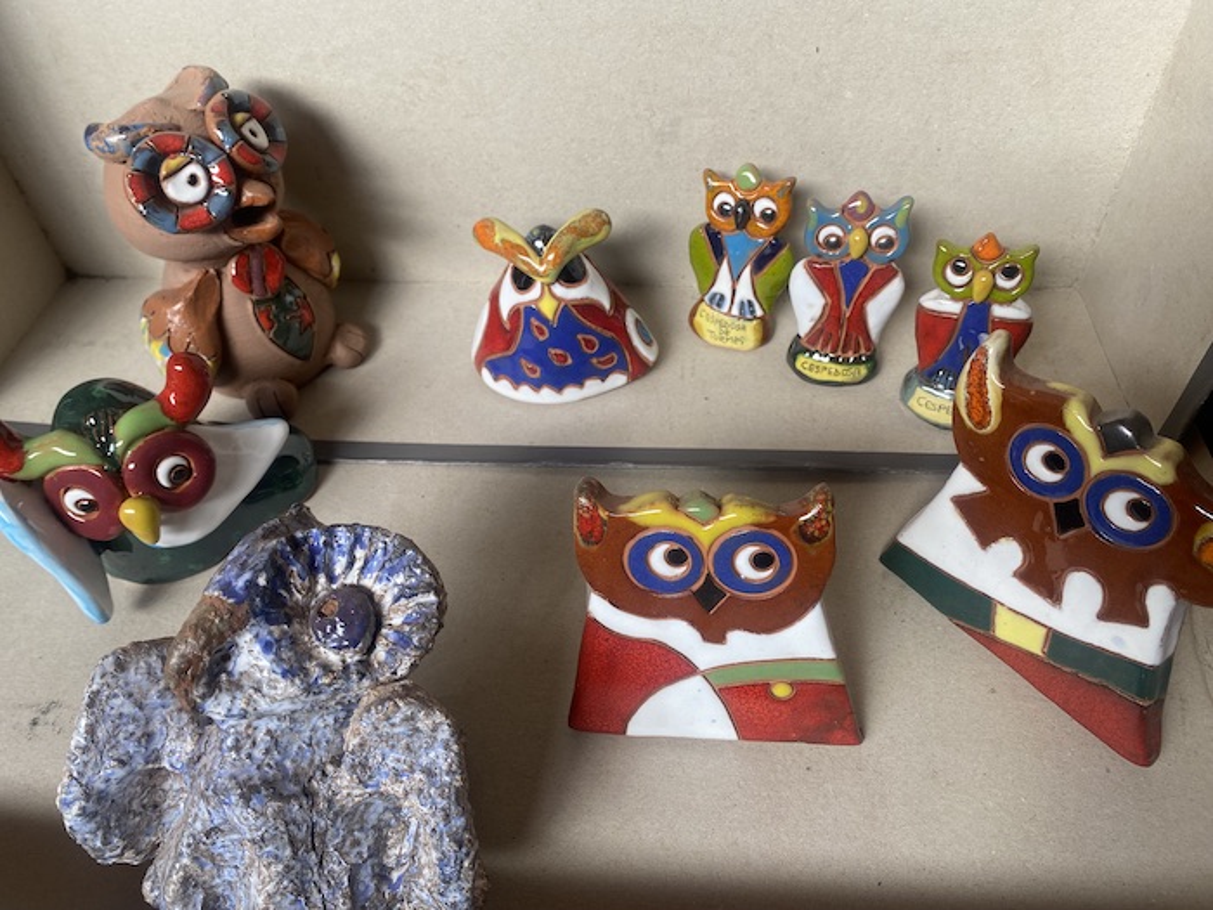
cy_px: 455
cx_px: 606
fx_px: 911
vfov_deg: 53.1
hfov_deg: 67.3
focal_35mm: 26
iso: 32
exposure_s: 1/141
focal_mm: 4.25
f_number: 1.8
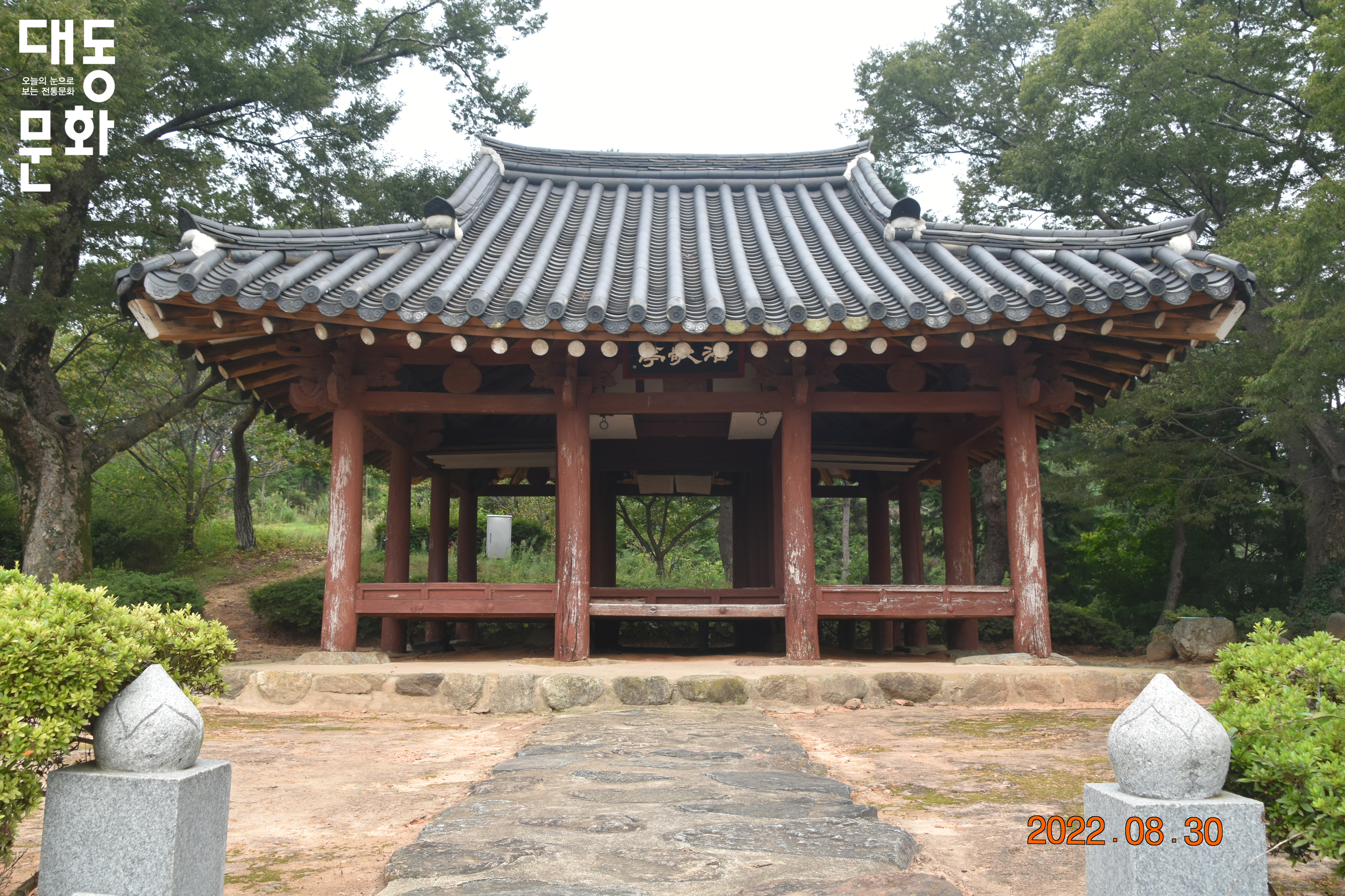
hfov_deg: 67.4
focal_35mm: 27
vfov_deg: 47.9
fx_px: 1009
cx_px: 672
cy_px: 448
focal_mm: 18
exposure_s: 1/250
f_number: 8
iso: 400
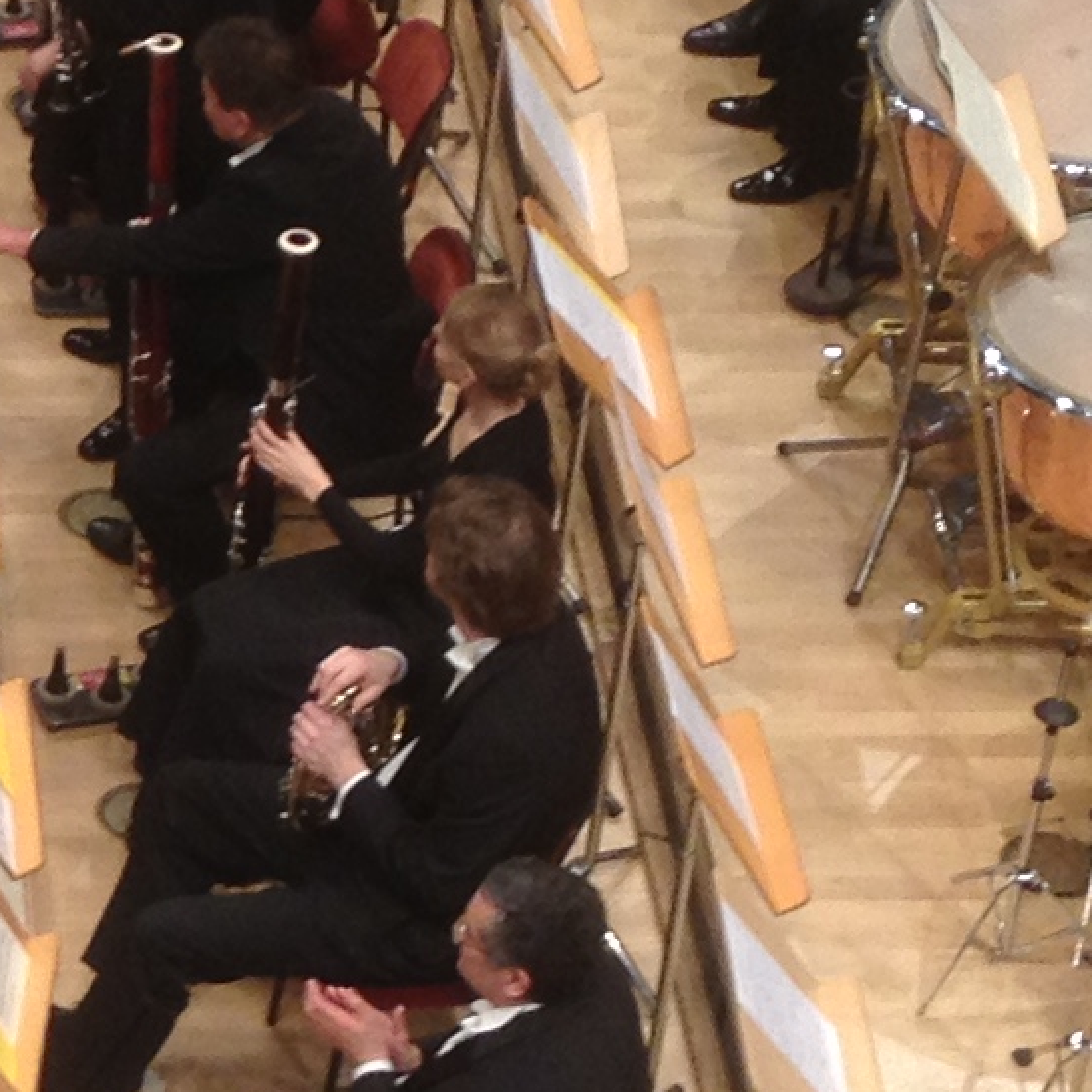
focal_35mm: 184
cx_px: -849
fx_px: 6567
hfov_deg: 9.1
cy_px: 720
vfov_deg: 9.5
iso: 64
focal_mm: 4.28
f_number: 2.4
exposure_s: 1/60
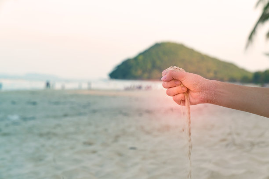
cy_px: 90
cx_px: 134
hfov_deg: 28.8
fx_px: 523
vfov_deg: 19.5
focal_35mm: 70
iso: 250
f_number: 5.6
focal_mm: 70
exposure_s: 1/250
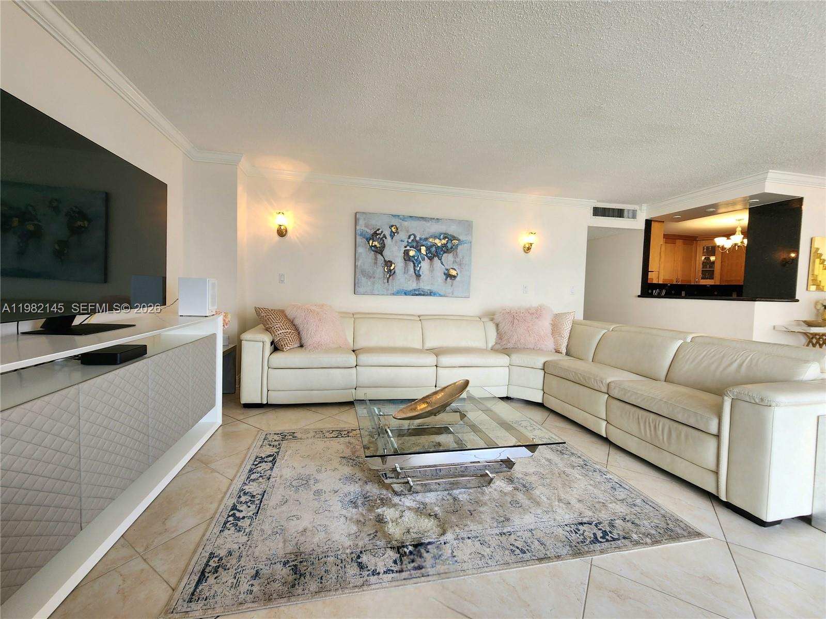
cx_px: 413
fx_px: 310
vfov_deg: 89.9
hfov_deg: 106.2
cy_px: 310
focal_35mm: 13
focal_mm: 2.2
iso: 64
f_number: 2.2
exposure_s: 1/60.2
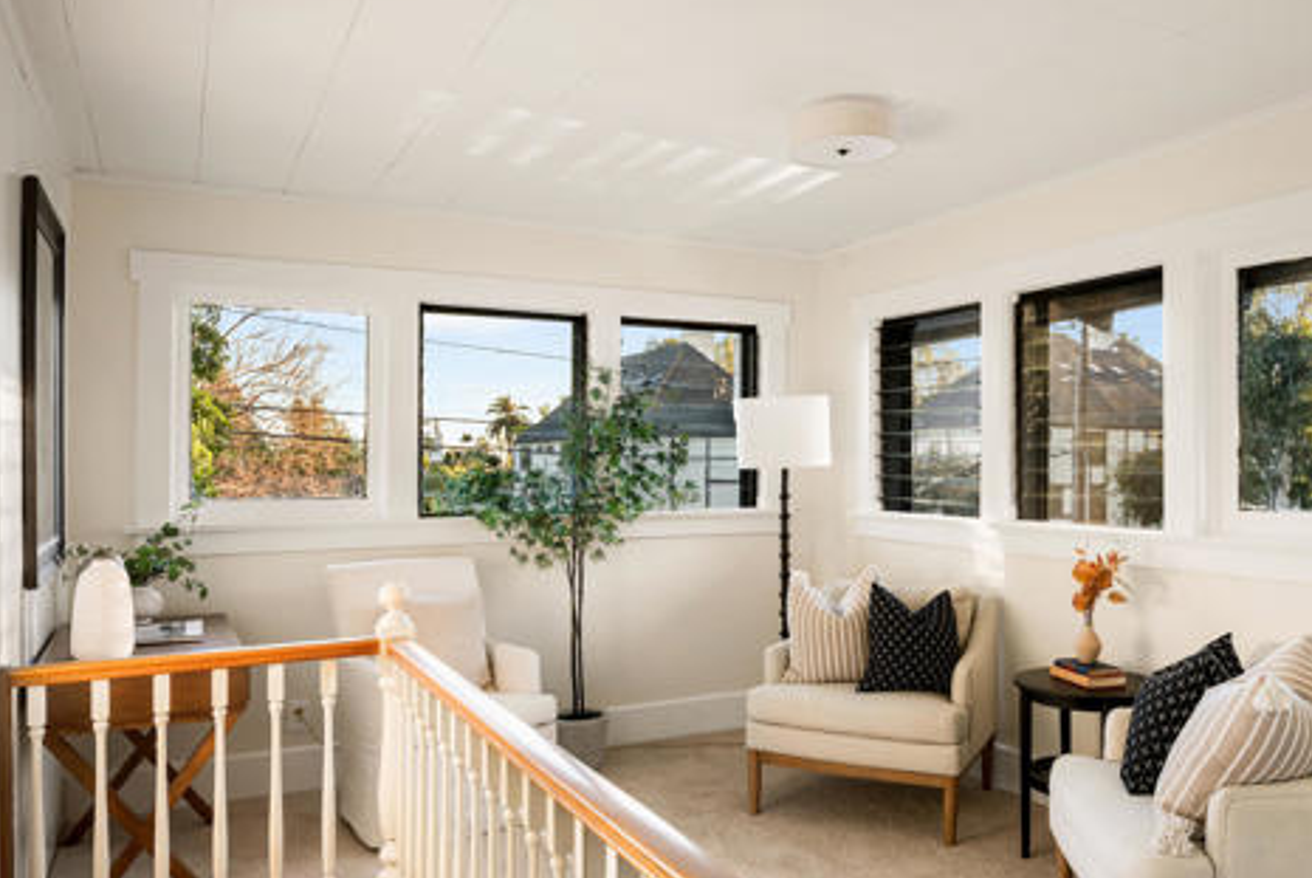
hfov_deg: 57.0
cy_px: 580
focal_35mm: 33
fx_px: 1204
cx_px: 734
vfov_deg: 39.6
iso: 160
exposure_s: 1/2.5
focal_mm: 24
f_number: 9
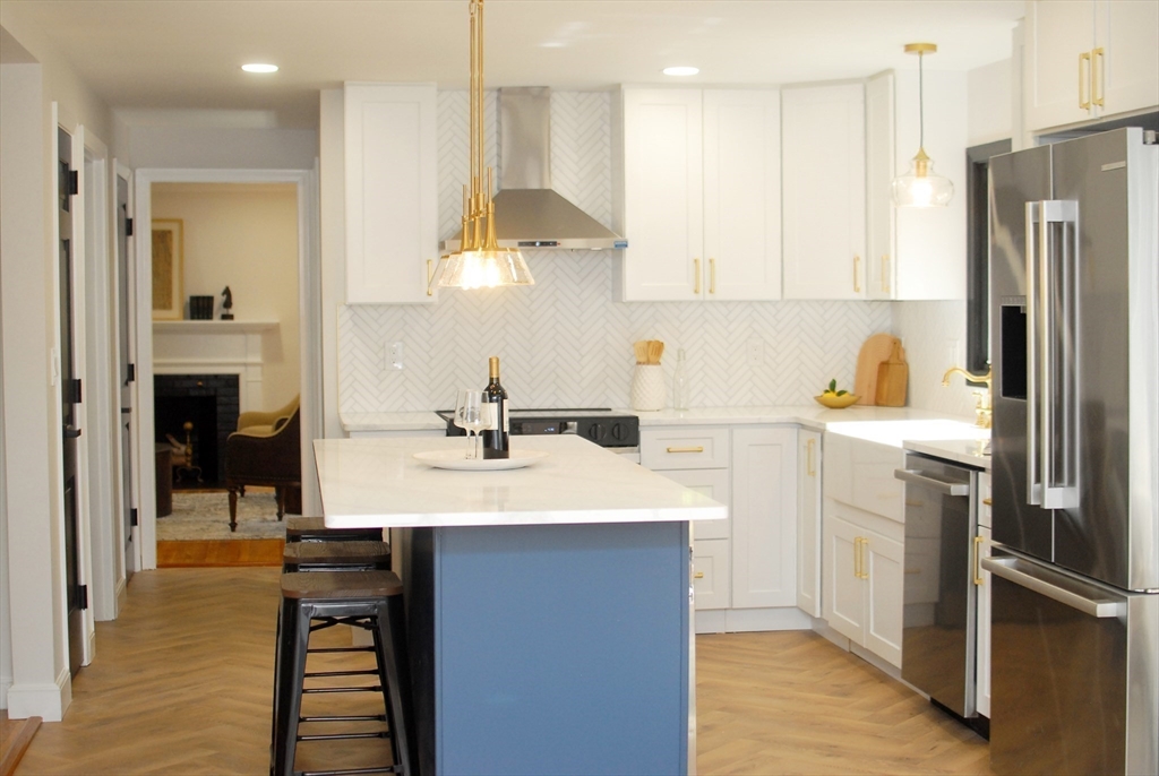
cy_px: 388
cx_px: 580
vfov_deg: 25.8
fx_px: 1693
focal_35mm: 52
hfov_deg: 37.8
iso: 400
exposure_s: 1/200
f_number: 2.5
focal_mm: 35
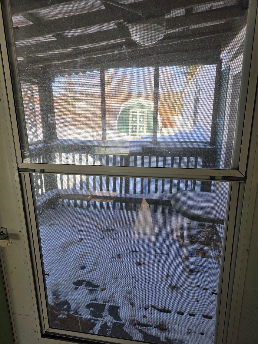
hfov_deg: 58.9
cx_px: 129
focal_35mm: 23
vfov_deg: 73.9
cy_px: 172
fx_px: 229
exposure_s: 1/1350
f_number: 1.7
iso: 80
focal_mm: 6.3
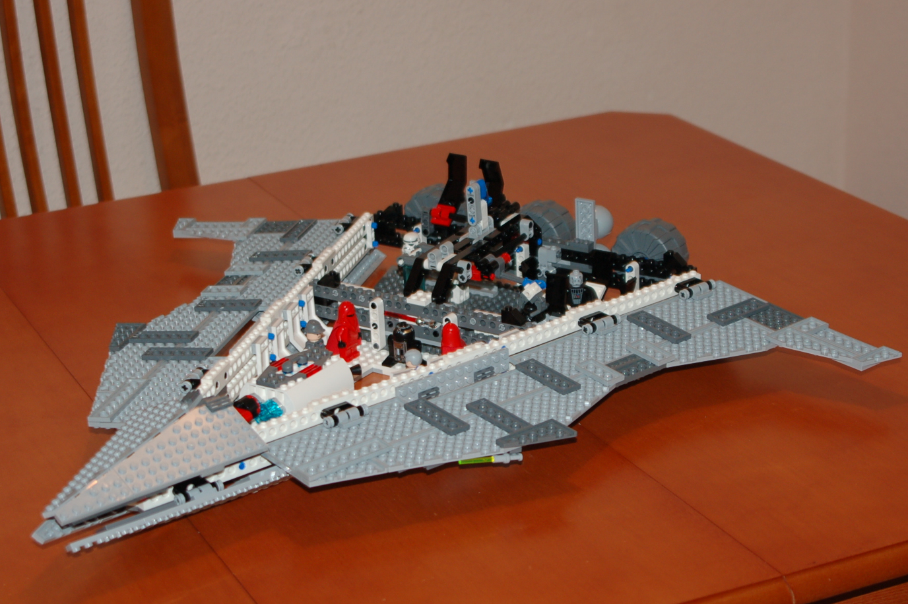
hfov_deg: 24.8
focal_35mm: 82
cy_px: 296
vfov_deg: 16.6
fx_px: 2066
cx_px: 439
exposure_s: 1/60
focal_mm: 50
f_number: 4.5
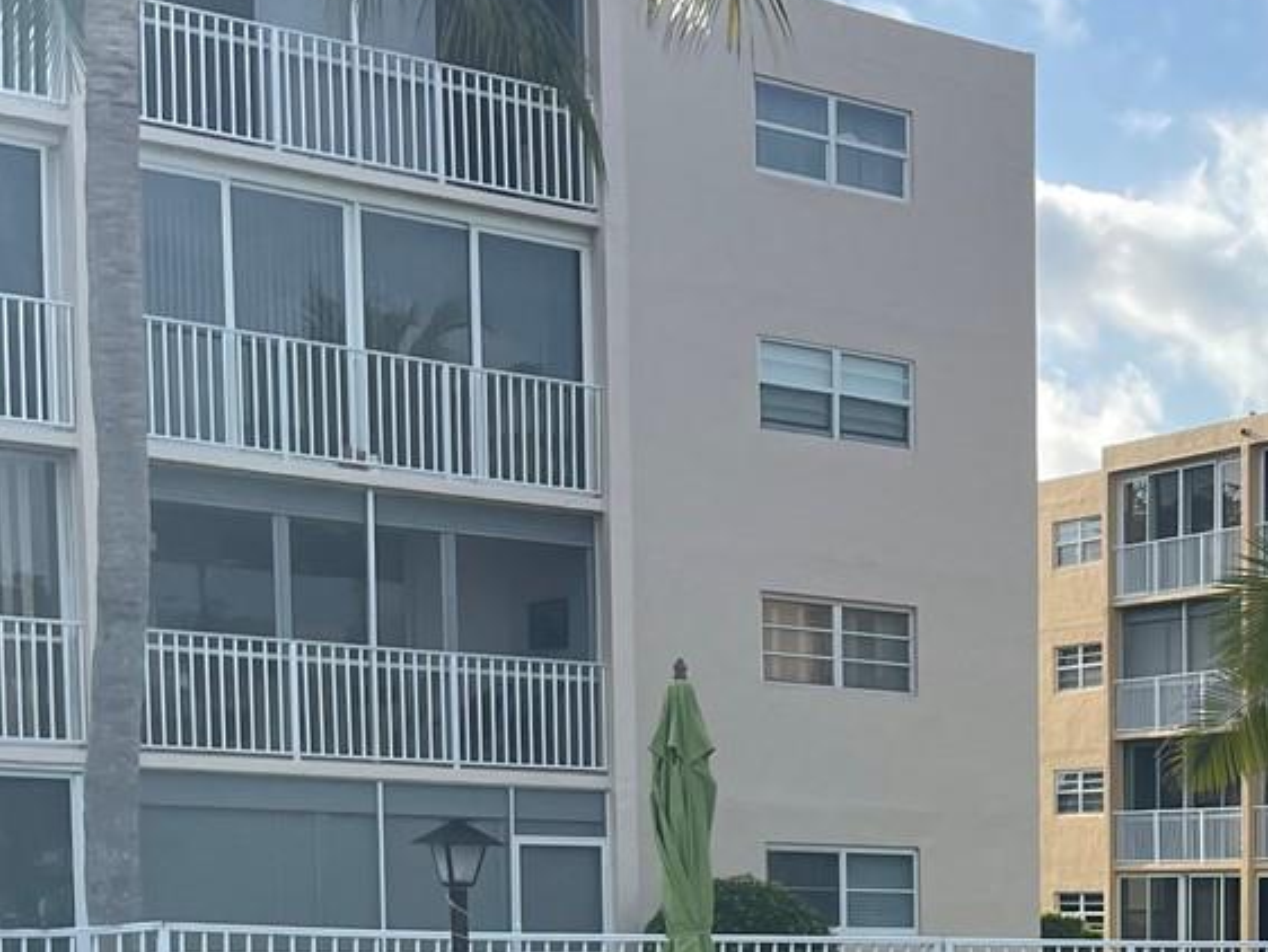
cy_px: 1173
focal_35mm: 74
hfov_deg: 24.4
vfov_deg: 18.7
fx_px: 2712
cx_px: 1424
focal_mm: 5.1
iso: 32
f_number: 1.6
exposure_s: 1/2049
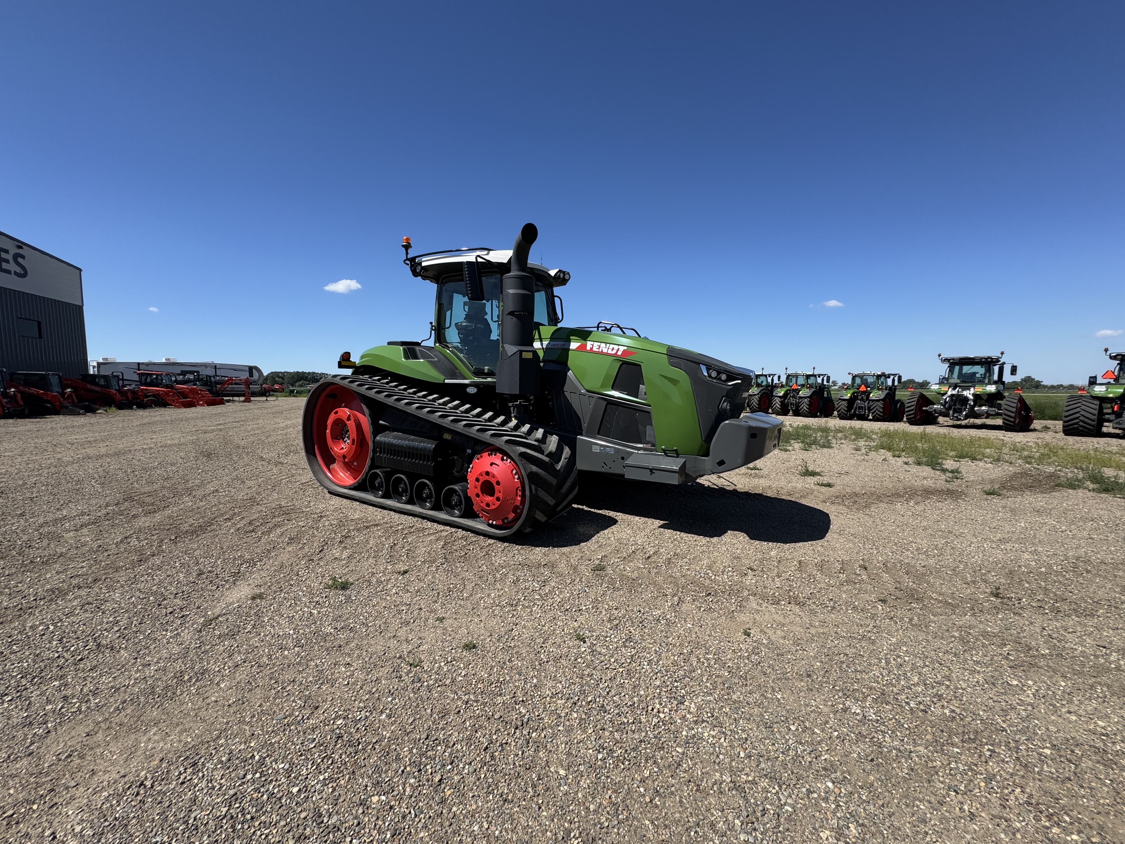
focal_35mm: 14
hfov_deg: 102.1
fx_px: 455
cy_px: 422
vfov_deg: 85.7
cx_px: 562
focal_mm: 2.22
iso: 50
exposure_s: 1/1637
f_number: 2.2
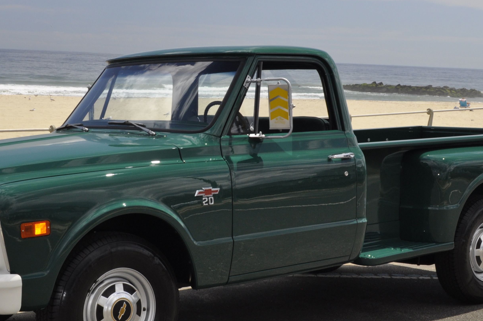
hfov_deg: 29.2
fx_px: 925
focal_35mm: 69
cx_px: 203
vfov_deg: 19.7
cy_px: 178
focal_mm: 26
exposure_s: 1/200
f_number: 14
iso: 500
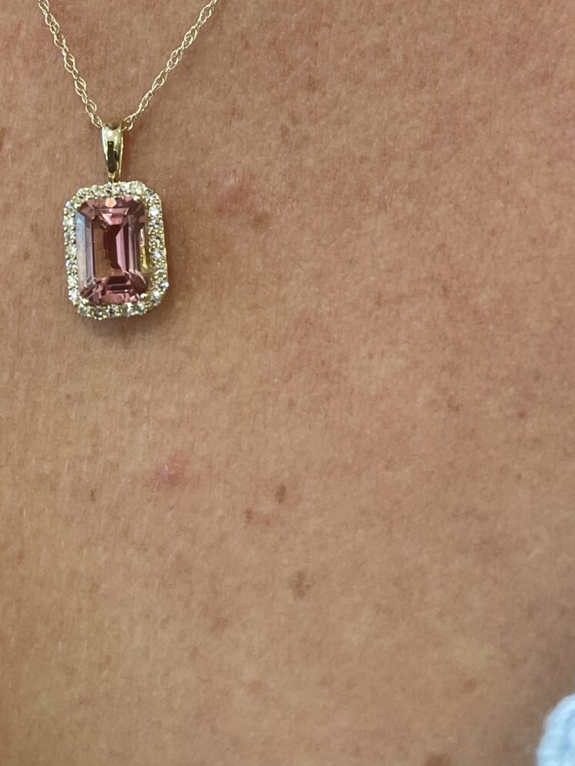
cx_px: 234
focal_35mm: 67
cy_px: -197
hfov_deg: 21.9
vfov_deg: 25.4
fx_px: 1484
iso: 80
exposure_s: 1/120
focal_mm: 4.2
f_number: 1.6
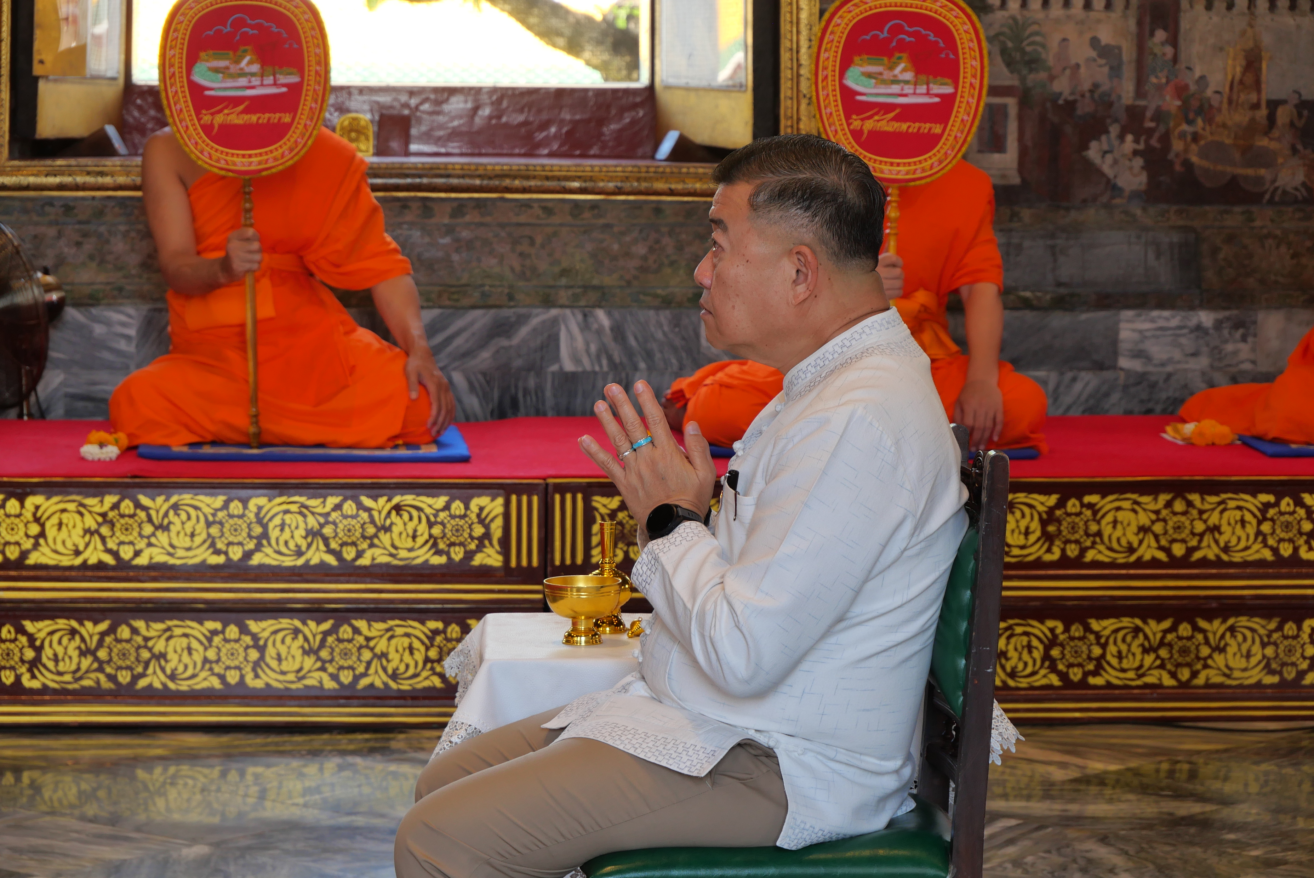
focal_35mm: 124
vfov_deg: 11.1
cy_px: 439
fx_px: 4529
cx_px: 657
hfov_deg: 16.5
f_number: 5.6
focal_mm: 60
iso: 200
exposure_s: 1/20
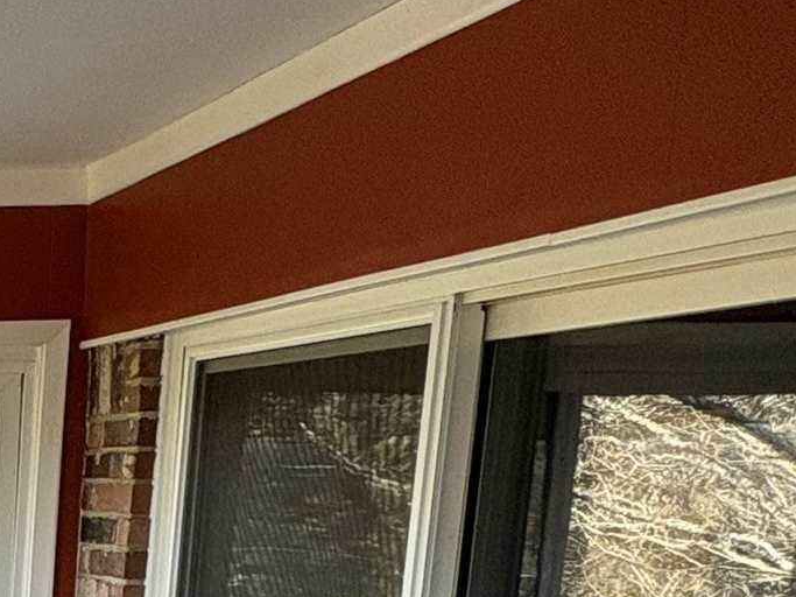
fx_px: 1448
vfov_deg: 21.6
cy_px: 721
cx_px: -564
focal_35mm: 63
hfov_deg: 21.9
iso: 64
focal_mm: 2.22
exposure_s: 1/99
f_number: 2.2
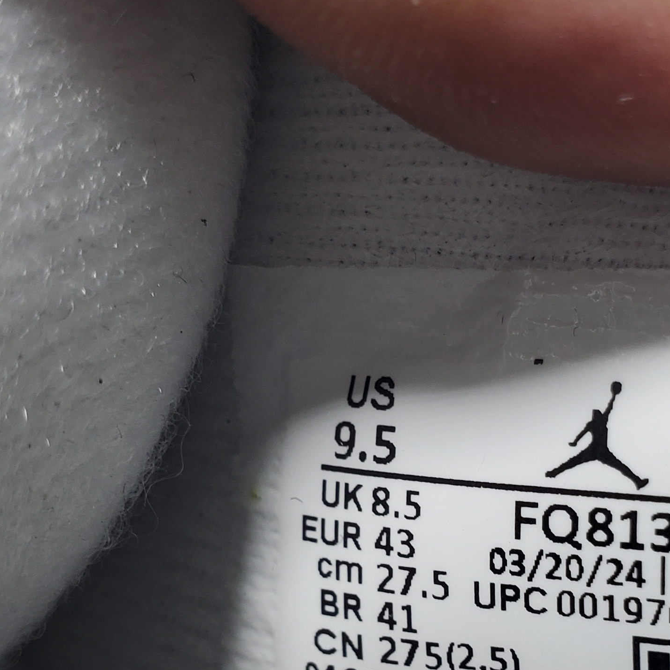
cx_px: 495
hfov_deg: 26.2
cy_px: 464
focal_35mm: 65
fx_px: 1423
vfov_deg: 26.3
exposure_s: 1/125
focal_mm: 4.3
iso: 50
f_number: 2.4
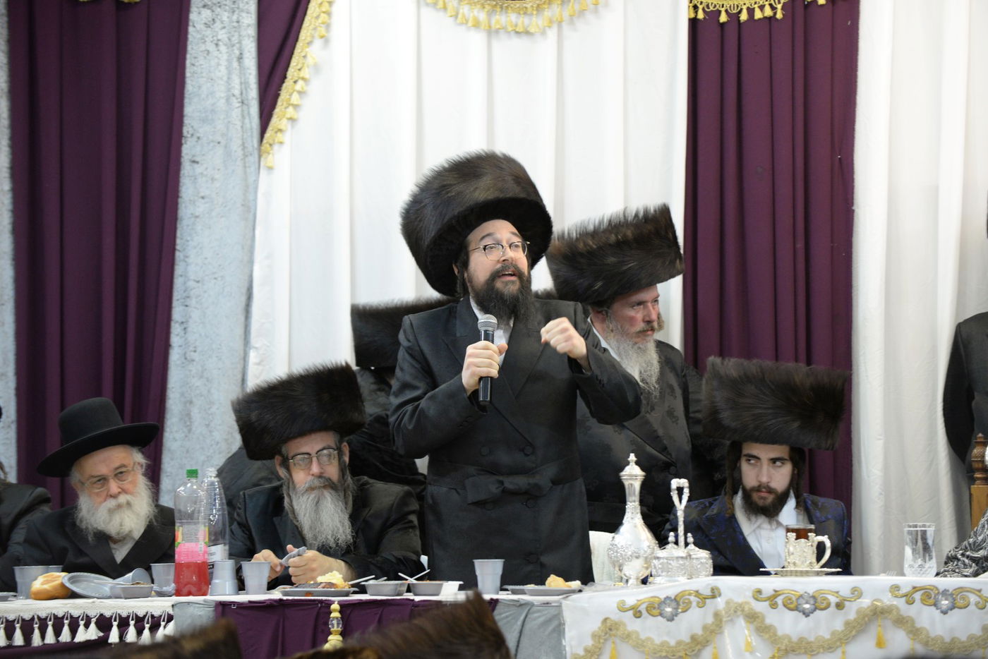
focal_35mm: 140
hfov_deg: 14.7
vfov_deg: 9.8
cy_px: 330
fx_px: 3843
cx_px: 494
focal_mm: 140
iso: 2000
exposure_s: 1/100
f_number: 4.5
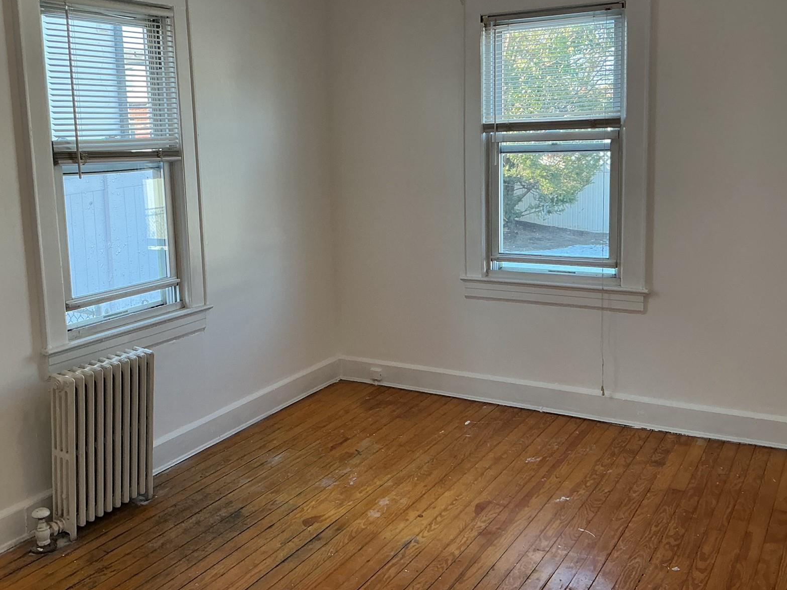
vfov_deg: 37.6
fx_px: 864
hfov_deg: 48.8
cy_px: 244
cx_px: 330
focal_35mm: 38
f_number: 1.8
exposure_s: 1/120
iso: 50
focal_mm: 3
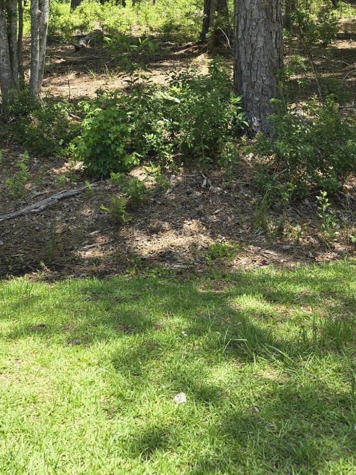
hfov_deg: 28.3
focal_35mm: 51
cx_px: 107
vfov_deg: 33.4
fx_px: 700
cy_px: -31
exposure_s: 1/180
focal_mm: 6.3
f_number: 1.7
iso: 12
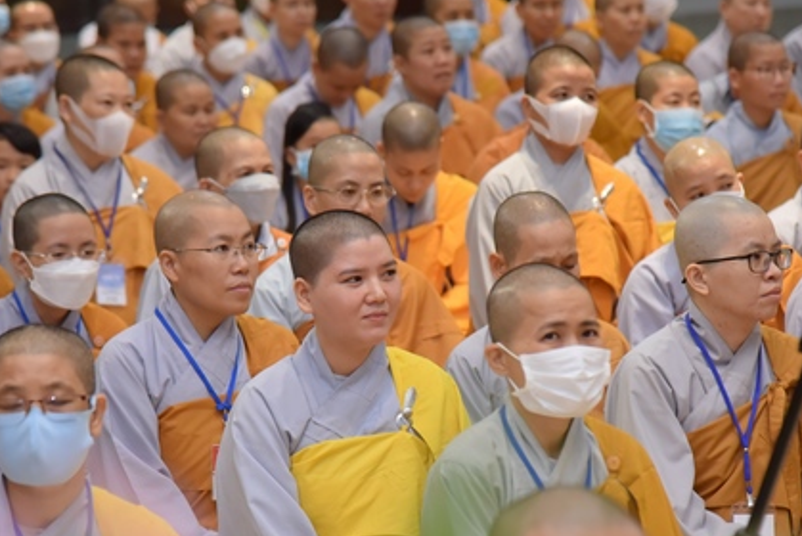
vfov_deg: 7.4
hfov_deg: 11.0
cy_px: 373
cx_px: 402
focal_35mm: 186
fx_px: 4146
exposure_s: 1/200
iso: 1250
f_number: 4
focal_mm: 120
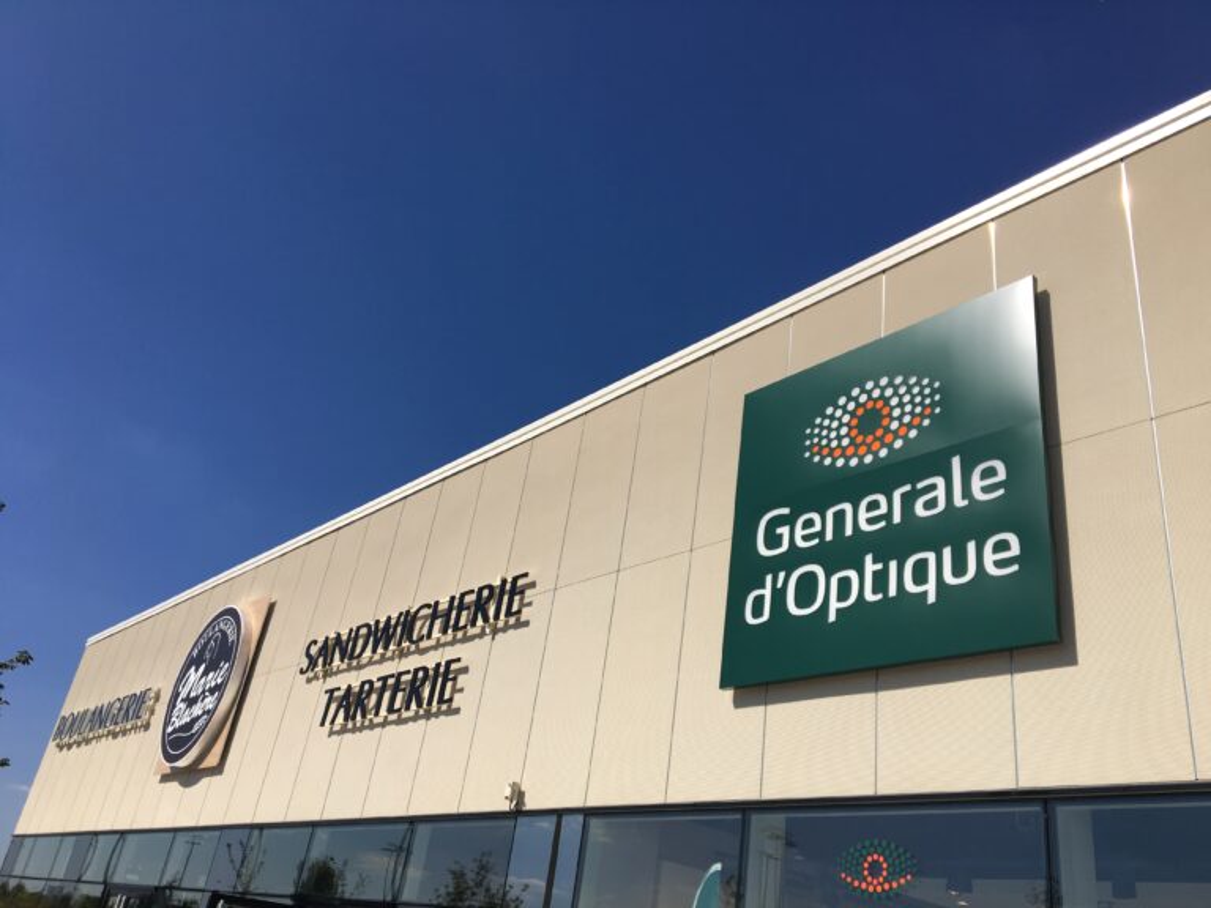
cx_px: 606
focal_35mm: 29
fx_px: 1015
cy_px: 454
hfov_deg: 61.7
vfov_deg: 48.2
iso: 25
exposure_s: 1/3077
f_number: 2.2
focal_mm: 4.15
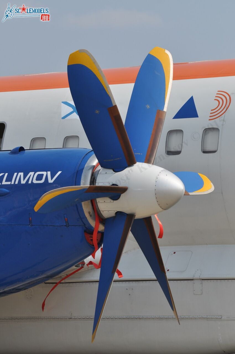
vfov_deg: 8.9
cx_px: 118
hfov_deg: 5.9
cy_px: 177
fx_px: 2283
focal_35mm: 232
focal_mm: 155
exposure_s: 1/800
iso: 200
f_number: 8
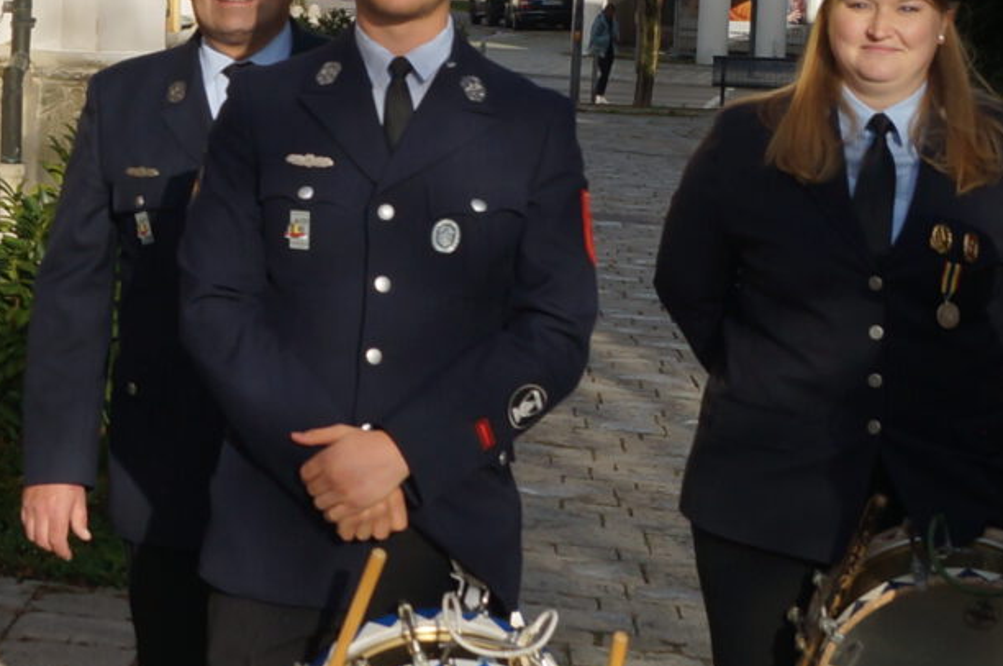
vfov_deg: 12.0
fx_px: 3143
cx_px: -324
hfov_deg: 17.0
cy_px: 144
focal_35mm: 113
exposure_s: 1/320
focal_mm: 18
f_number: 8
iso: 100
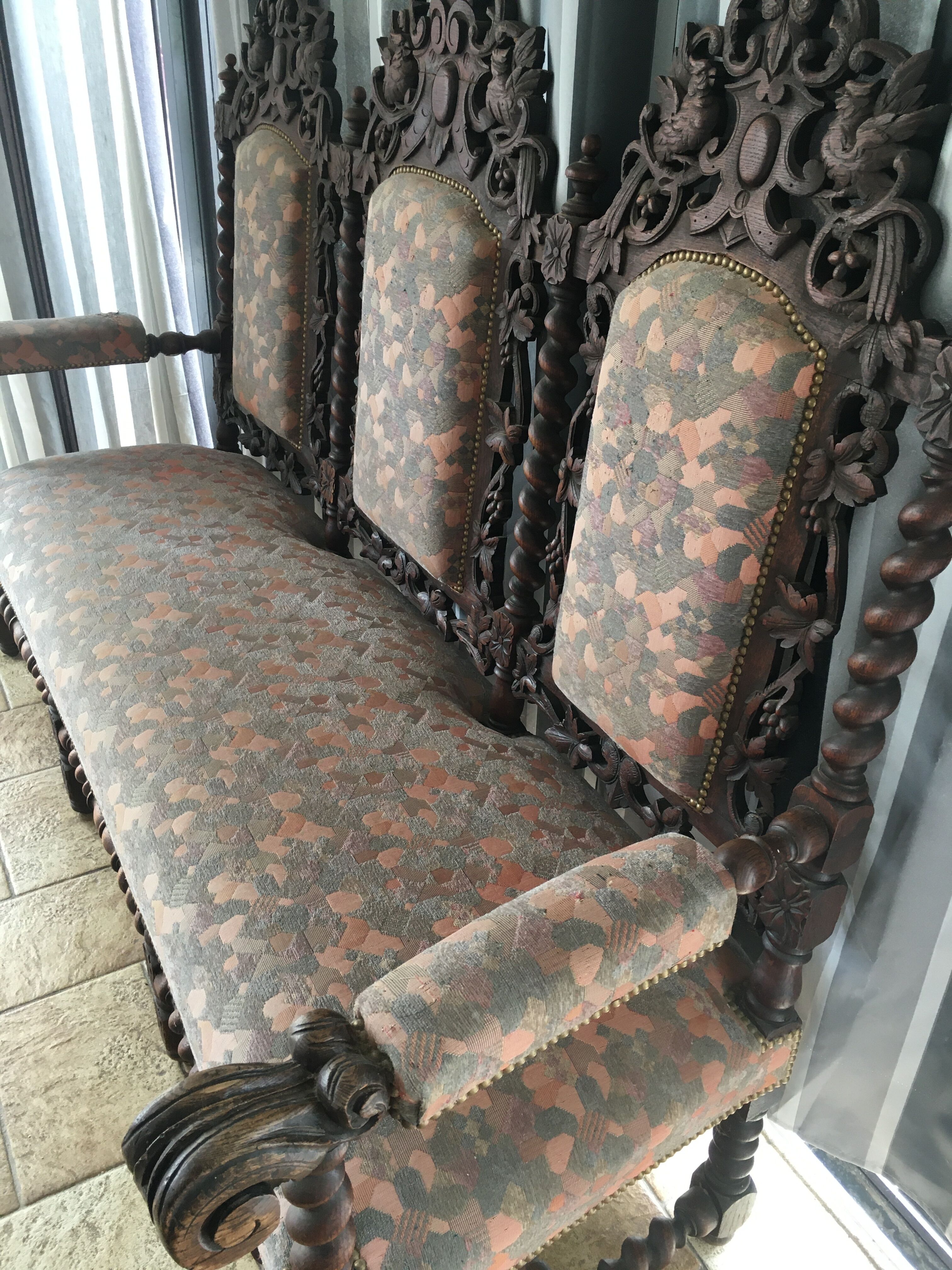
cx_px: 476
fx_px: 1063
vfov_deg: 61.7
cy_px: 635
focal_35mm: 29
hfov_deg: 48.2
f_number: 2.2
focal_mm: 4.15
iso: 50
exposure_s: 1/33
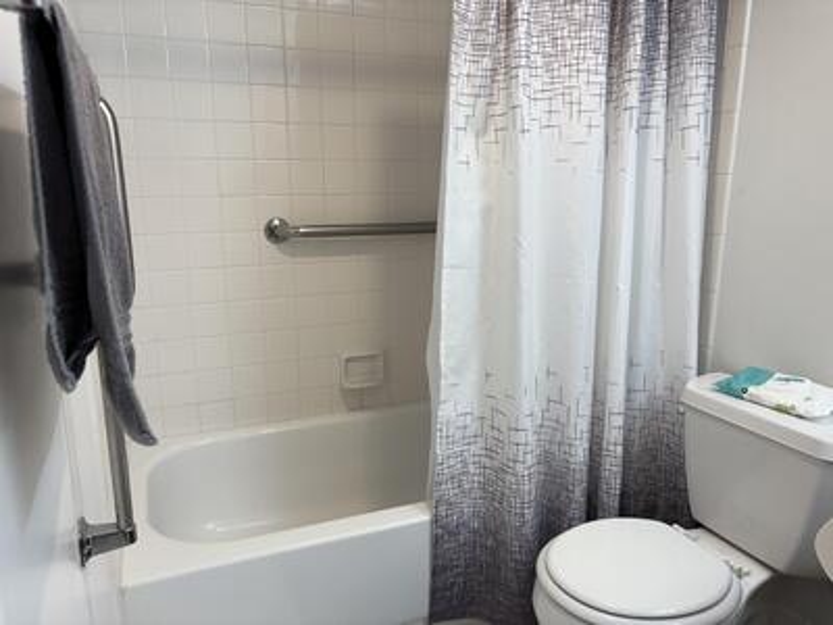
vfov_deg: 53.1
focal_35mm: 26
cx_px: 416
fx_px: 626
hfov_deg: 67.3
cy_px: 312
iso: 50
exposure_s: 1/120
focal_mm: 5.96
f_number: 1.6
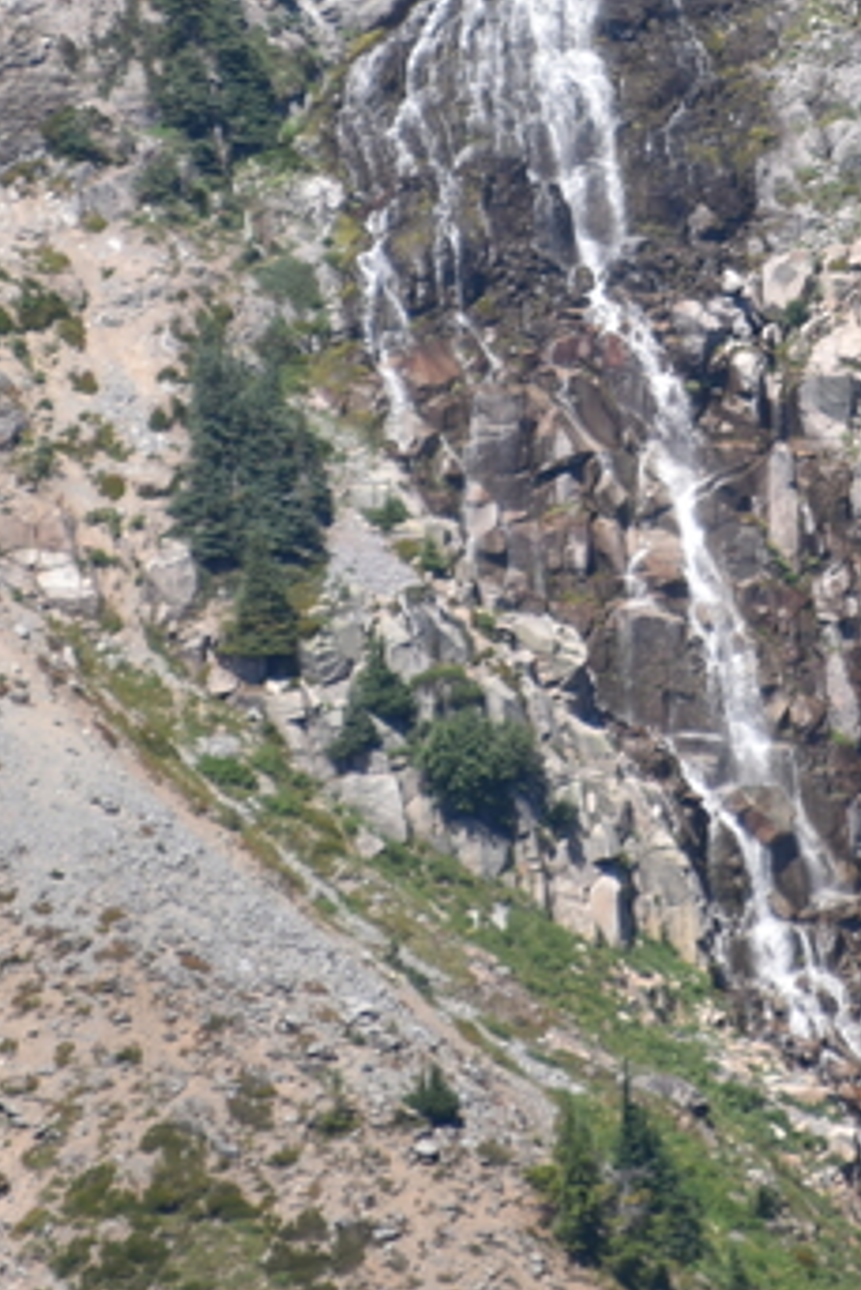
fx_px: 40065
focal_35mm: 1118
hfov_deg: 1.2
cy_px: -98
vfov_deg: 1.8
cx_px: 876
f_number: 5.6
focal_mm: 300
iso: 180
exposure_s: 1/640
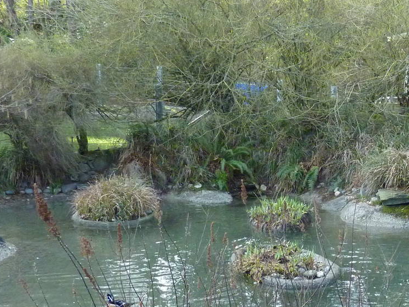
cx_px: 321
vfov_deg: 26.9
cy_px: 199
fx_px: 638
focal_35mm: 54
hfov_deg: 34.6
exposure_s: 1/250
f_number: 3.3
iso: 400
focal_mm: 4.1
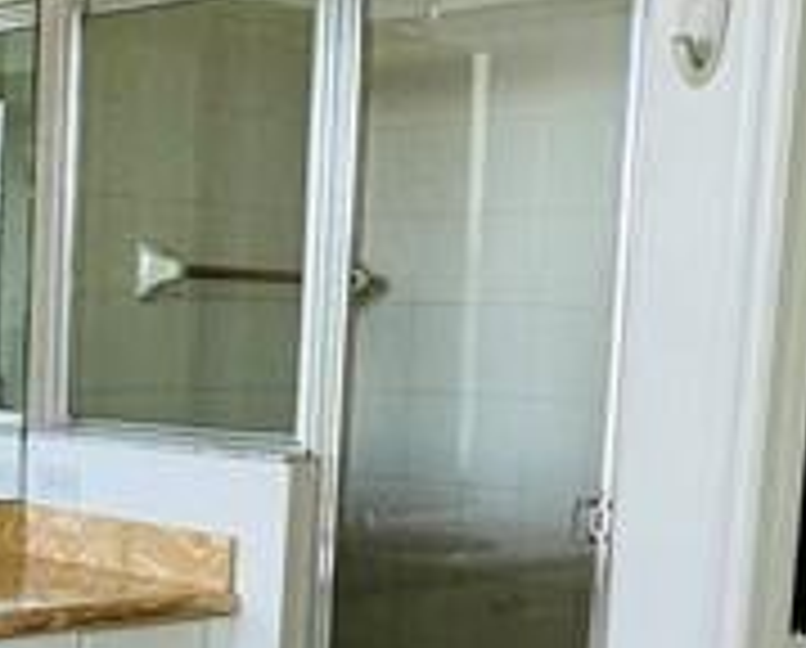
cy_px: 522
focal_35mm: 78
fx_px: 1865
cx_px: -131
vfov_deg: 19.5
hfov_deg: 22.7
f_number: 2.2
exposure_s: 1/99
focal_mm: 2.22
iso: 50
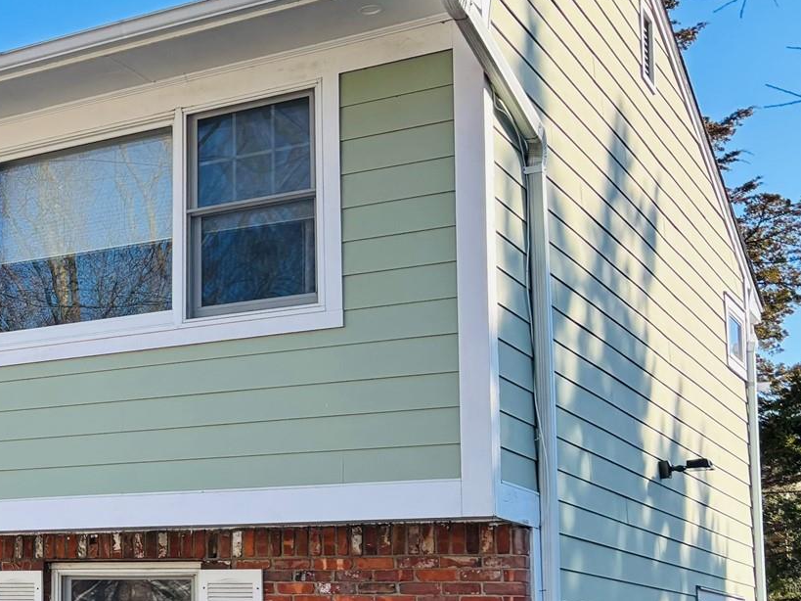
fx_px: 1504
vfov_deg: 22.3
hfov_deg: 26.2
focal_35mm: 65
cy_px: 480
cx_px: -186
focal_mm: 5.96
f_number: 1.6
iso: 50
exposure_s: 1/1027
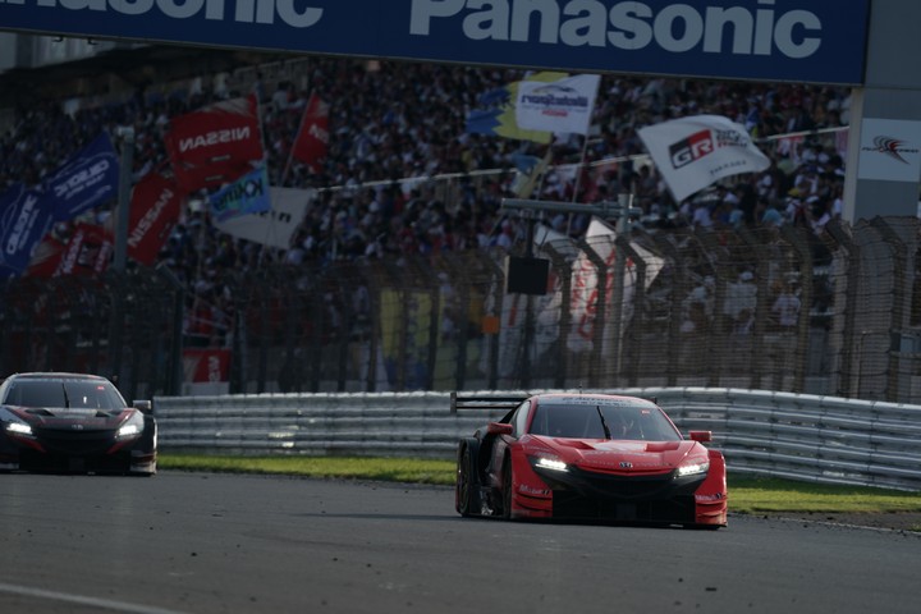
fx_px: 15349
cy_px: 307
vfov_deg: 2.3
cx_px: 460
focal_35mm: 600
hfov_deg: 3.4
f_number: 7.1
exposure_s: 1/800
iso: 200
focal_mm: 600
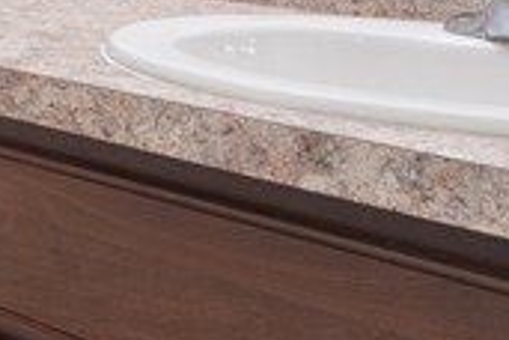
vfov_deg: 14.6
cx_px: -509
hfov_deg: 17.0
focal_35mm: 89
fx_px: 1258
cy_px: -131
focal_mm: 14
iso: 800
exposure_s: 1/4
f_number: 8
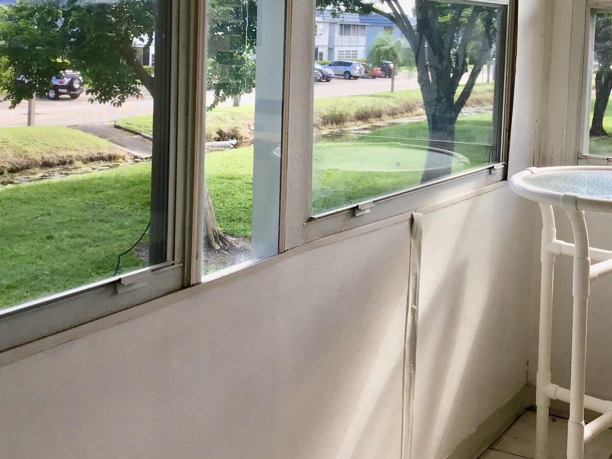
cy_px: 111
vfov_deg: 27.1
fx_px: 937
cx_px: 401
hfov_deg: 35.9
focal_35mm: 53
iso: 25
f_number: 2.4
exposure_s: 1/155
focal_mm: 3.3
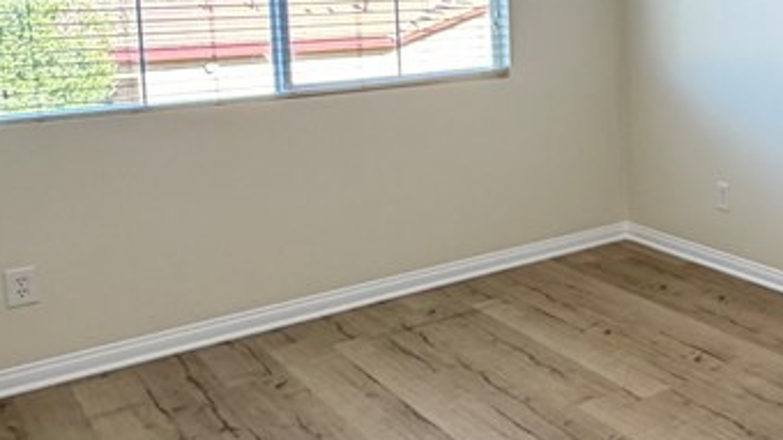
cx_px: 841
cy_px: 58
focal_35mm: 46
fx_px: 955
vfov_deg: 25.3
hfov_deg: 37.9
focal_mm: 2.22
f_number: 2.2
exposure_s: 1/60
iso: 200
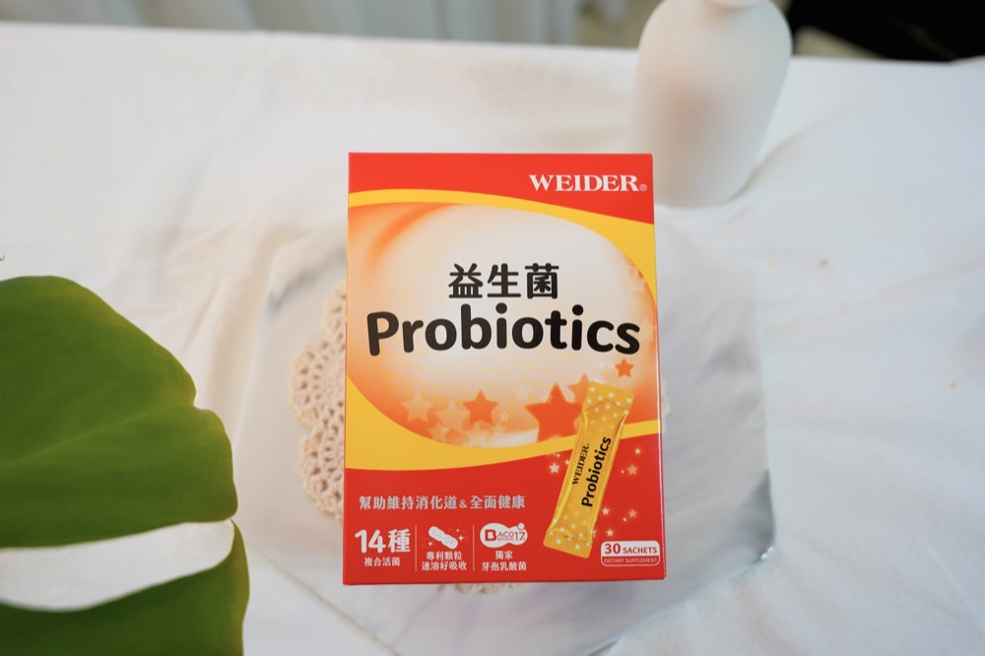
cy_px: 328
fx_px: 851
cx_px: 492
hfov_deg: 60.1
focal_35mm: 31
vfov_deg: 42.2
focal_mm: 31.1
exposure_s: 1/160
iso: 640
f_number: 4
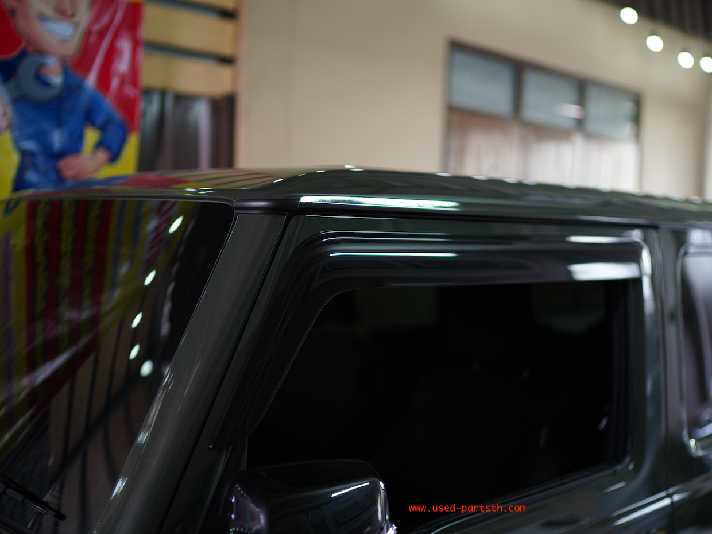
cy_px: 268
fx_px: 782
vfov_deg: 37.7
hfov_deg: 48.9
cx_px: 378
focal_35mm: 38
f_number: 1.4
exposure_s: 1/40
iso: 160
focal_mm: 35
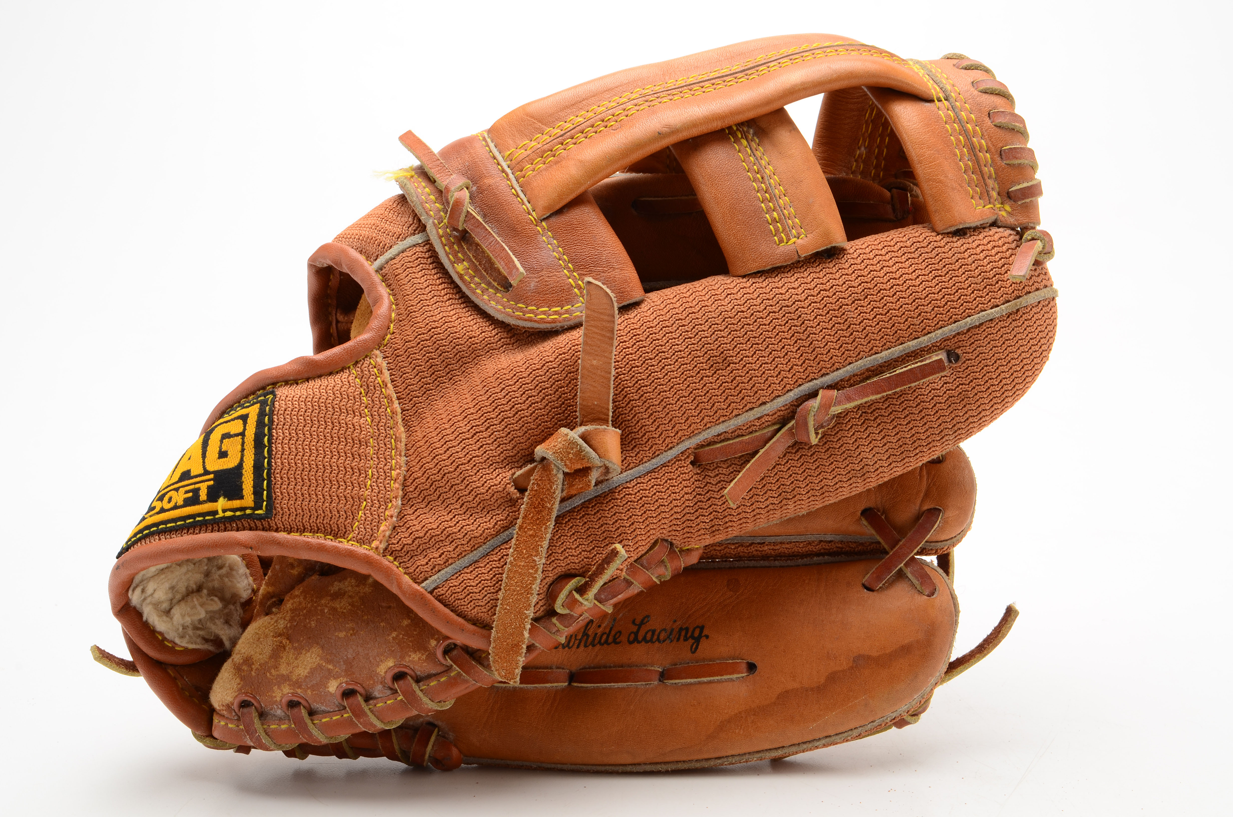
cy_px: 408
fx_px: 1641
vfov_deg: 28.0
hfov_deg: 41.2
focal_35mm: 48
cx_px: 616
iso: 100
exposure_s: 1/160
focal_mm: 32
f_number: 18
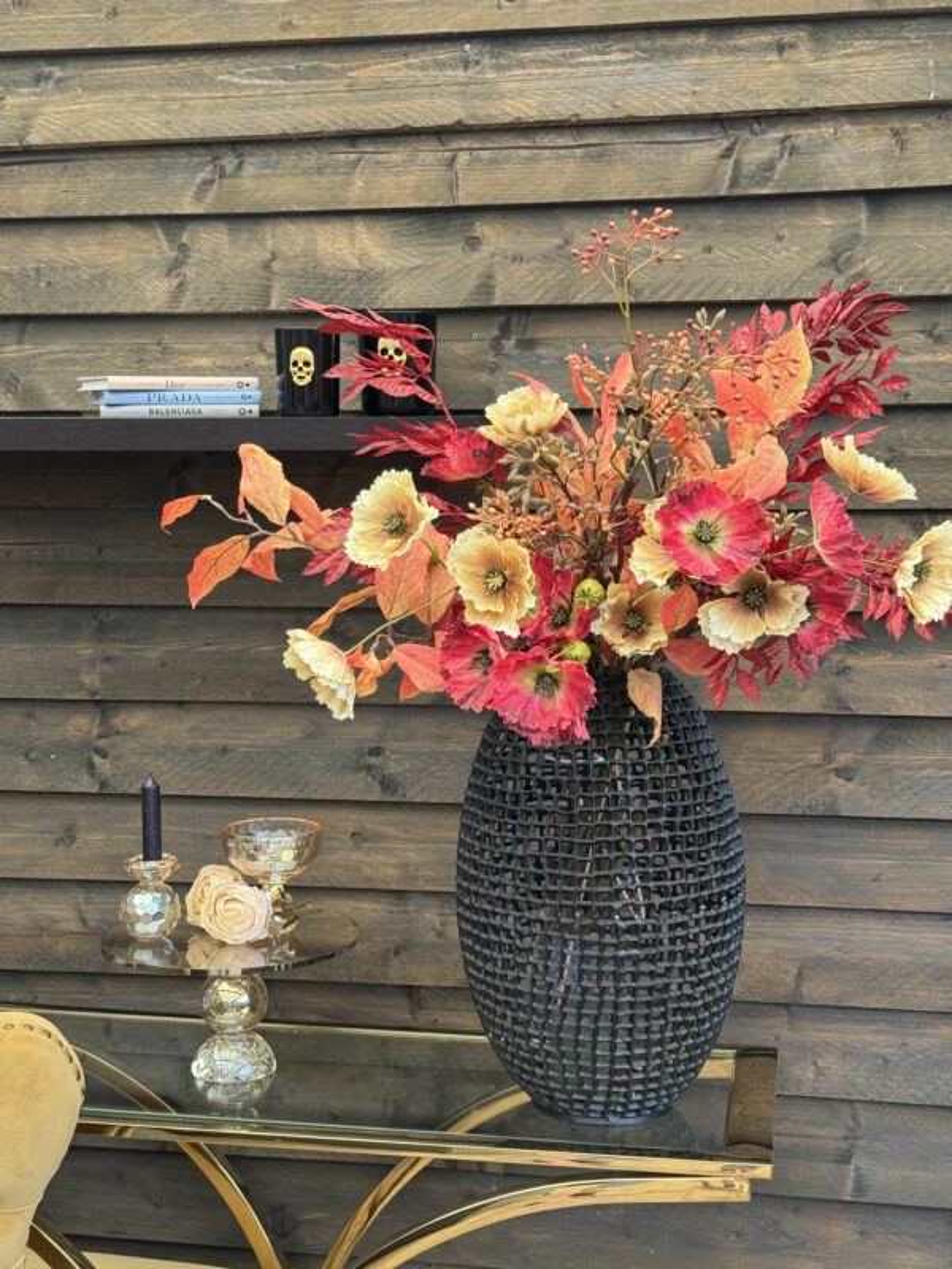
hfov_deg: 30.3
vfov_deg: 39.7
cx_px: 476
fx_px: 1760
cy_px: 634
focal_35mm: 48
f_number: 1.78
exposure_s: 1/168
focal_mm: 6.76
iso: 64
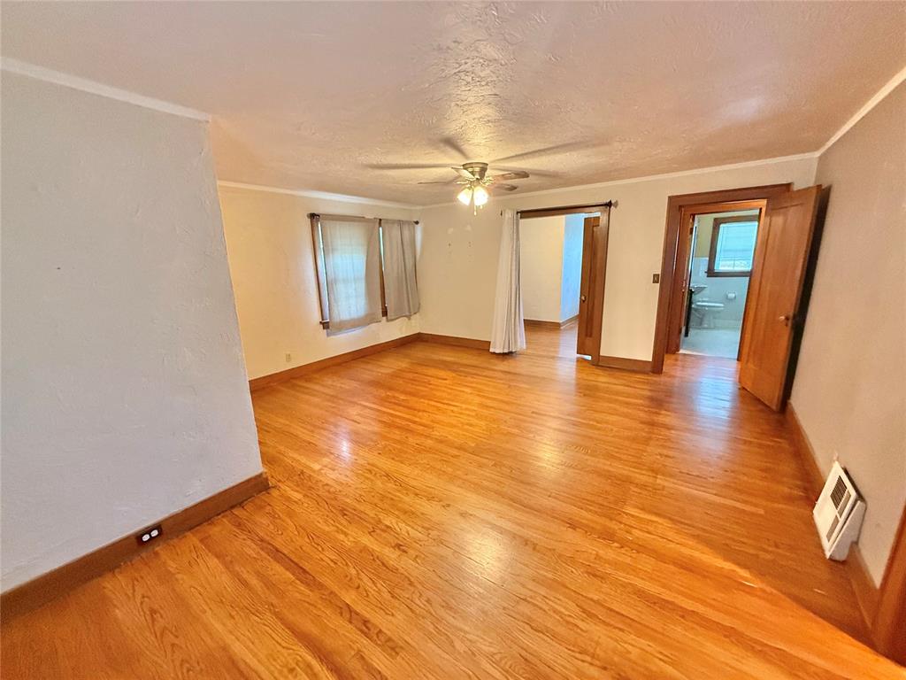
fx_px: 366
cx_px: 453
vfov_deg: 85.7
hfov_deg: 102.1
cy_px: 340
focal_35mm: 14
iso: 500
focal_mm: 2.22
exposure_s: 1/60
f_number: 2.2
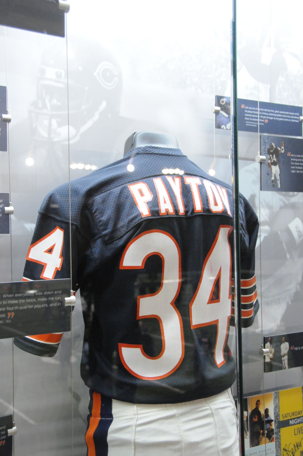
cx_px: 152
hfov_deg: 28.9
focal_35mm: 46
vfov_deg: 42.4
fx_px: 589
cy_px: 228
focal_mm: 31
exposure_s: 1/80
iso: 3200
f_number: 4.5
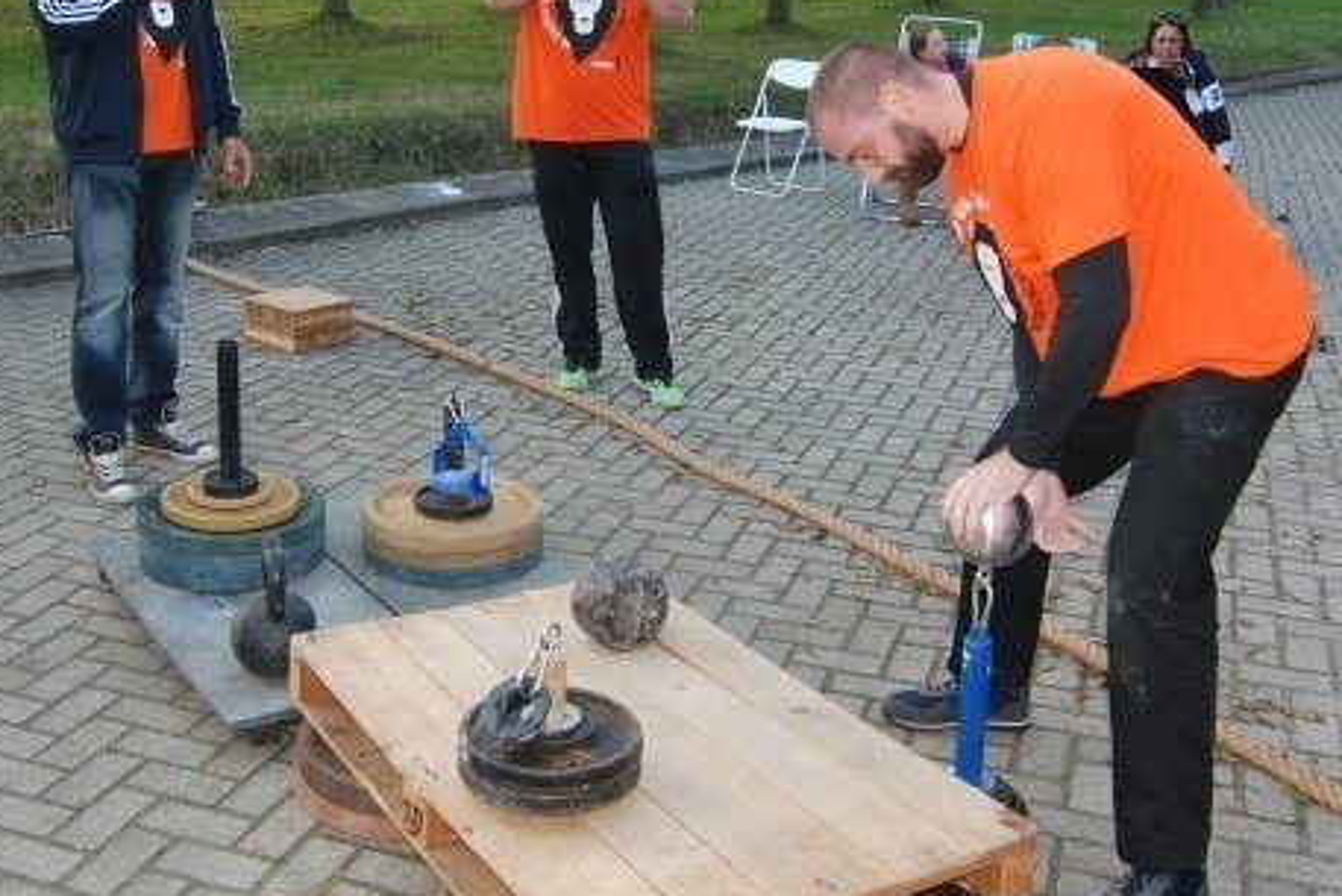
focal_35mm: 42
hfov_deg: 46.3
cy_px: 372
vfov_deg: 31.8
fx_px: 1566
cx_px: 589
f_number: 5
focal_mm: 16
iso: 200
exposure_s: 1/60
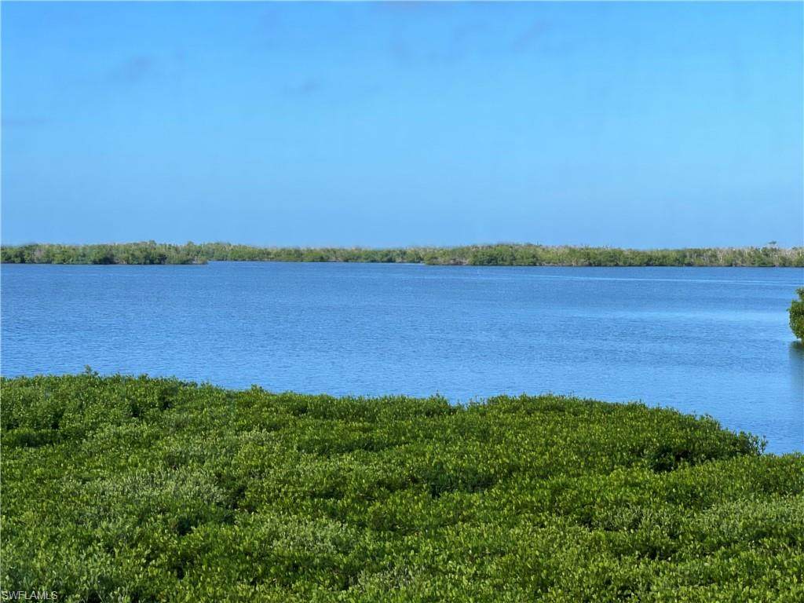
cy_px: 302
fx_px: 1788
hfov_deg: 25.3
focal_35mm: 77
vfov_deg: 19.1
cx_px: 402
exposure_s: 1/121
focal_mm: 9
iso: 20
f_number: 2.8
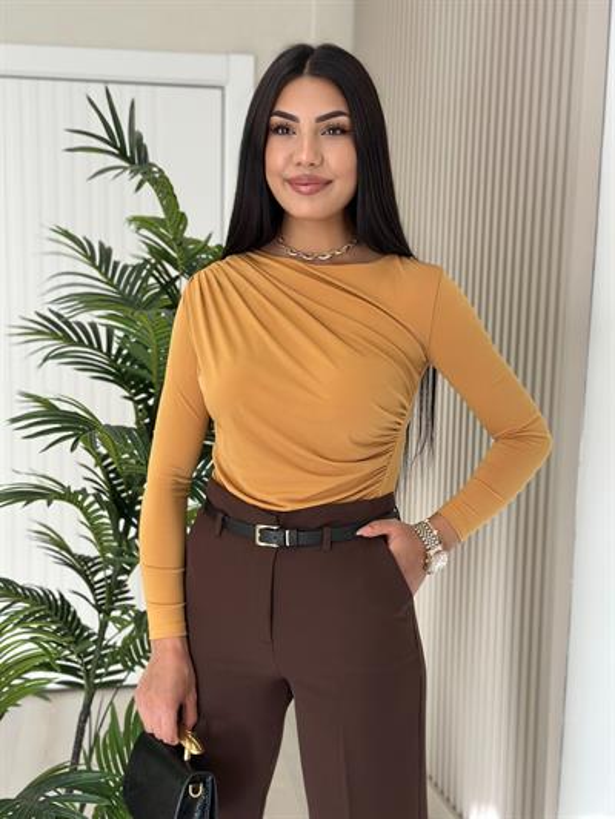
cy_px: 410
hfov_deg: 30.3
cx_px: 308
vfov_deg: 39.6
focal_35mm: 48
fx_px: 1137
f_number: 1.78
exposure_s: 1/281
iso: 80
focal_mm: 6.86
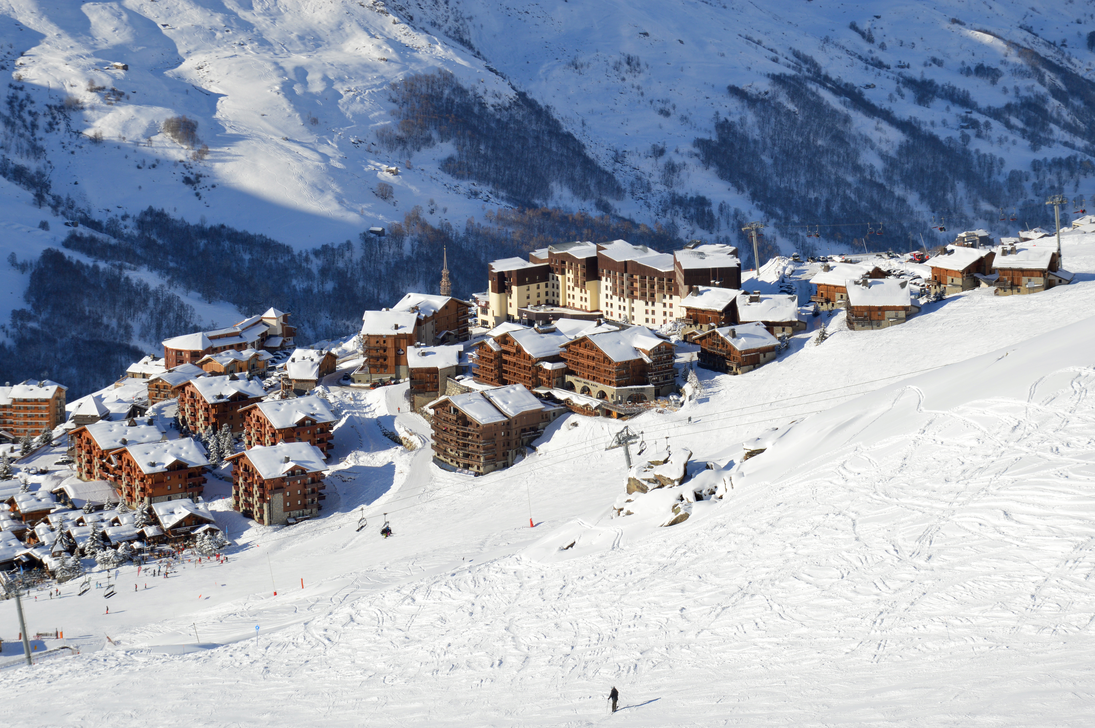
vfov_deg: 14.7
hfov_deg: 21.9
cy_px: 364
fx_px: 2826
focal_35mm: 93
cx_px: 548
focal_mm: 62
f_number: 9
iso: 100
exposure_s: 1/320
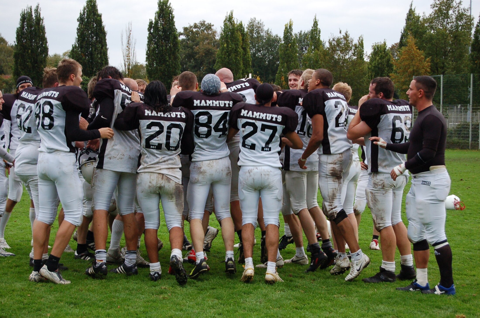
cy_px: 159
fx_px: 998
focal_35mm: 75
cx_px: 240
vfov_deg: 18.1
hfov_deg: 27.0
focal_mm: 50
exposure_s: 1/200
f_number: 5.6
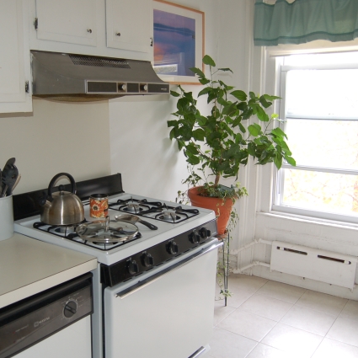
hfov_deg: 46.9
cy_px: 180
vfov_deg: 47.2
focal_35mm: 35
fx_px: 410
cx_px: 137
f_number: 3.5
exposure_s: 1/60
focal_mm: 18
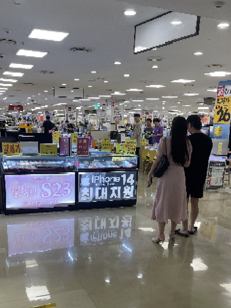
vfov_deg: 67.3
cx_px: 116
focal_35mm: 26
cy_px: 154
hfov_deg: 53.1
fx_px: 231
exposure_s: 1/120
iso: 64
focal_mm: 4.2
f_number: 1.6
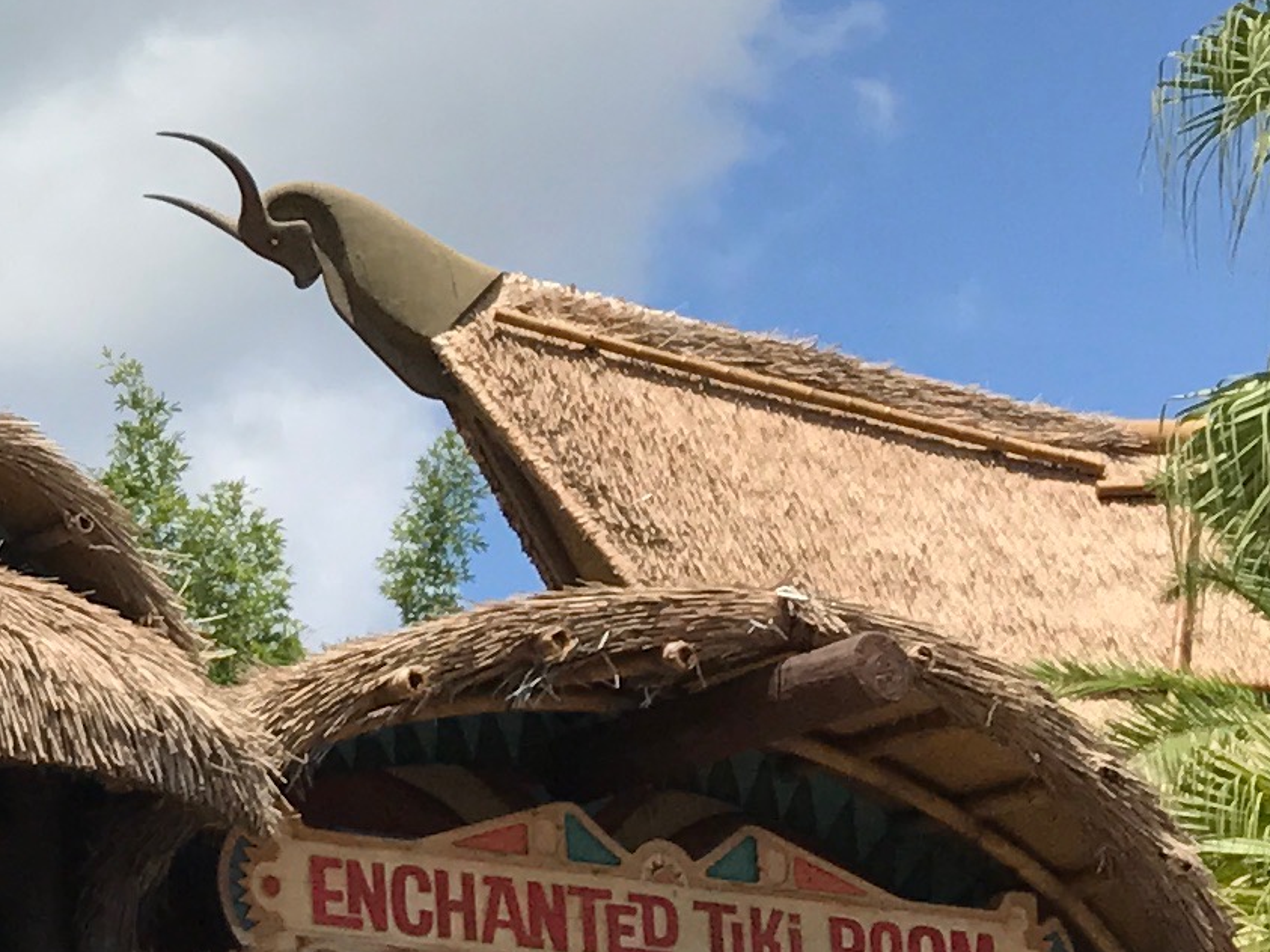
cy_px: 221
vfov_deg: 11.0
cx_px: -387
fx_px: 4916
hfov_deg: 14.1
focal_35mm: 134
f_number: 1.8
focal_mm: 3.99
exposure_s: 1/3546
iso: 20
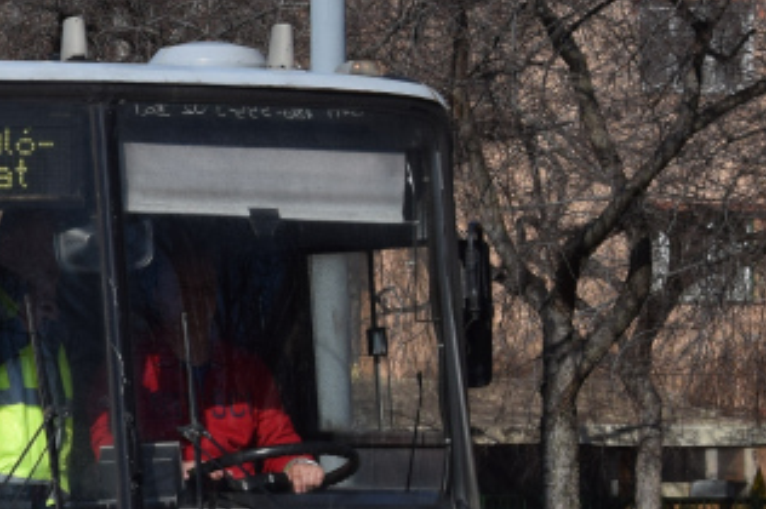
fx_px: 5910
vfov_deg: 4.9
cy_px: 319
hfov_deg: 7.3
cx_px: -415
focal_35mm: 278
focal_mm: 45
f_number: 6.3
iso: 200
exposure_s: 1/1000
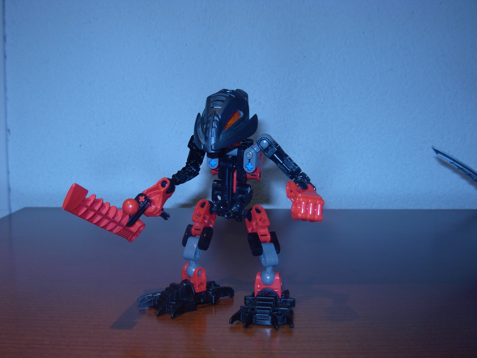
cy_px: 179
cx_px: 238
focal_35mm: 45
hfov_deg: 42.1
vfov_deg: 32.2
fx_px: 620
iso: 79
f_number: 3.1
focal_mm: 7.5
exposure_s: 1/22.6
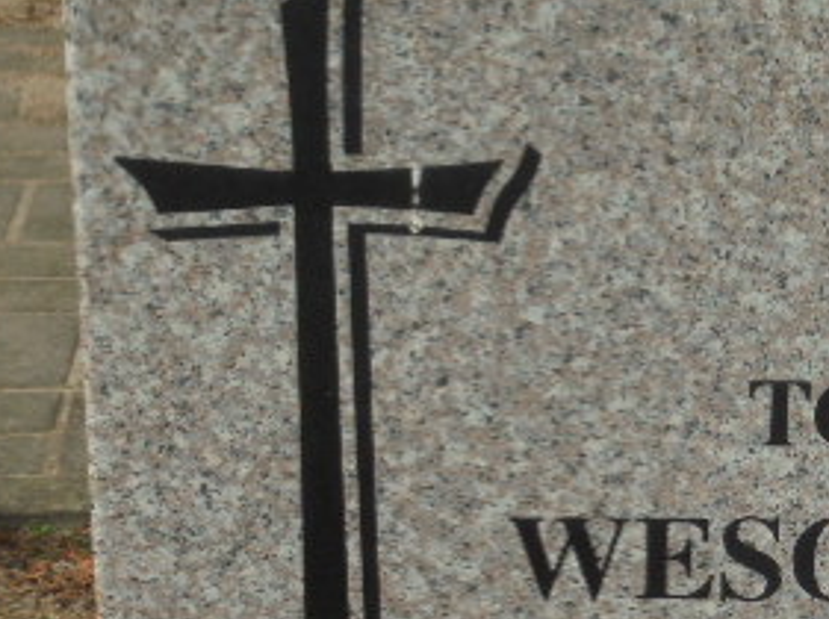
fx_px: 3492
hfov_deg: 13.4
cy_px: 551
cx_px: 811
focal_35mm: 146
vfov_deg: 10.1
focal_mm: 11.5
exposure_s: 1/500
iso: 100
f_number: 5.6
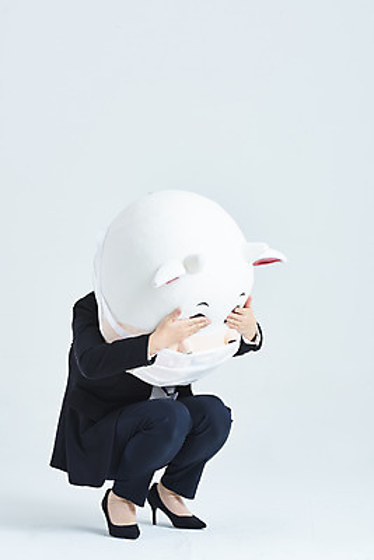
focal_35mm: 122
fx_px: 1899
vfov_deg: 16.8
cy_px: 280
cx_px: 187
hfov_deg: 11.2
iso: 100
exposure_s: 1/125
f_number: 14
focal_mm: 122
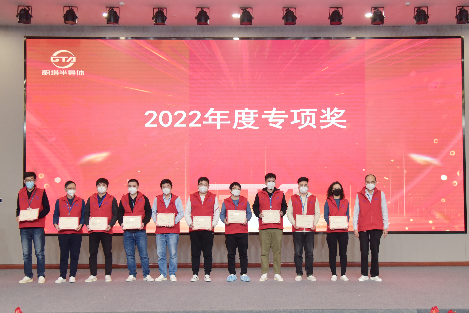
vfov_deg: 37.9
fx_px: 456
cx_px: 234
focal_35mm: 35
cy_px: 156
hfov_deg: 54.4
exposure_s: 1/125
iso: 1000
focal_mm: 35
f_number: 4
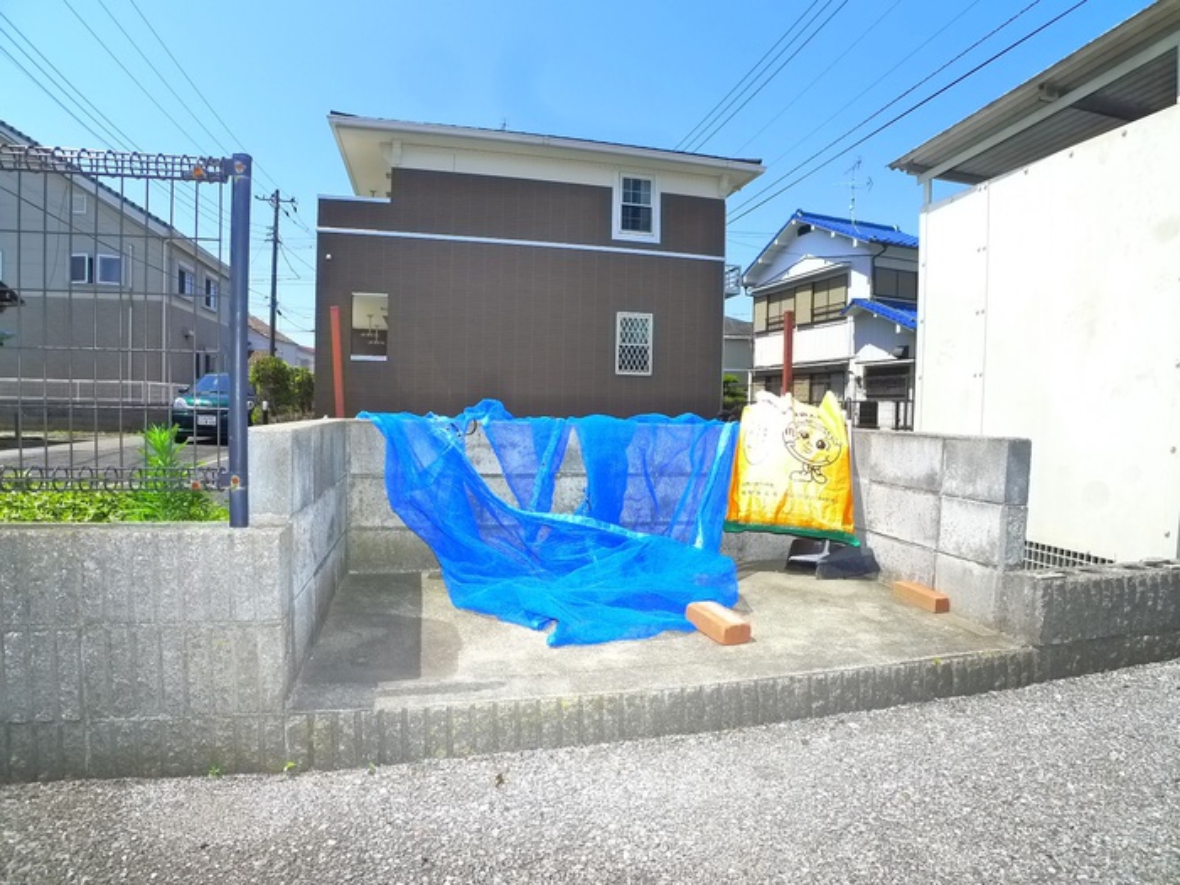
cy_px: 442
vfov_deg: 56.8
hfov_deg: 71.6
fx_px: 818
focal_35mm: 24
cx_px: 590
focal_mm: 5.1
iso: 400
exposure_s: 1/500
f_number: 4
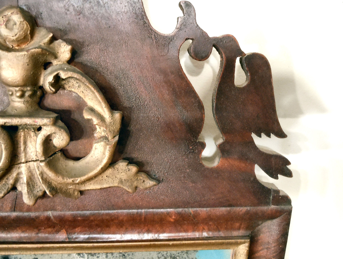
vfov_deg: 43.1
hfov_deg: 55.2
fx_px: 328
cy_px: 130
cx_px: 172
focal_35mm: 33
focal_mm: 5.9
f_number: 4
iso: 800
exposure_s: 1/80
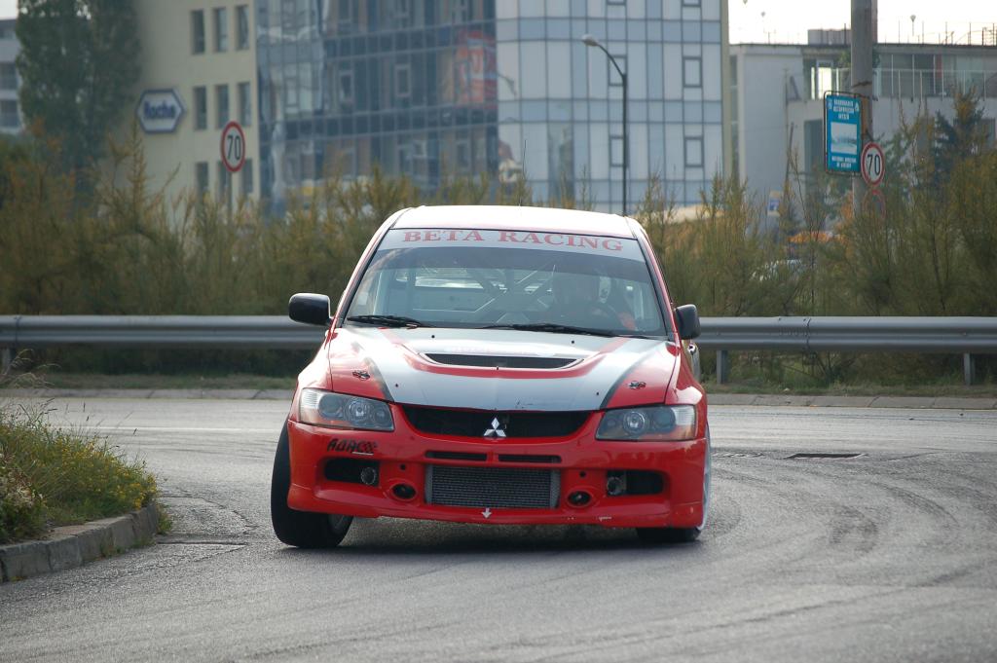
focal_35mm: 183
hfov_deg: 11.2
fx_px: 5064
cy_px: 332
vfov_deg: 7.5
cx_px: 498
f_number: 5
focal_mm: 122
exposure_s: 1/1000
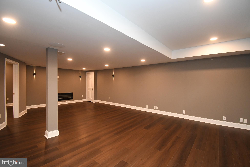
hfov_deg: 100.4
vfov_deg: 77.3
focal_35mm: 15
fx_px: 104
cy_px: 84
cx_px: 125
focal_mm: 10
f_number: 5.6
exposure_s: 1/100
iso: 3200
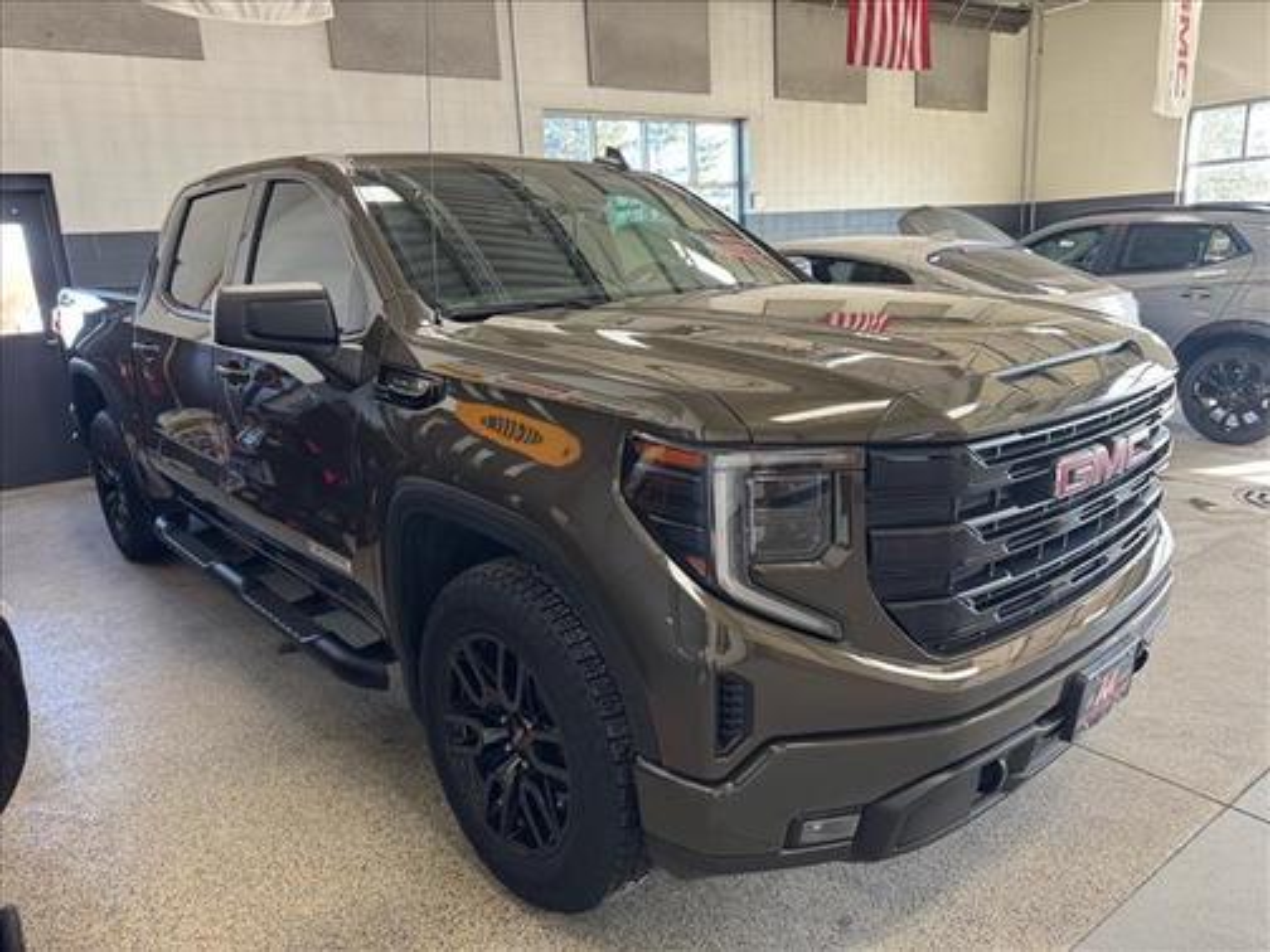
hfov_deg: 71.6
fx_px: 881
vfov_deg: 56.8
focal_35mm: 24
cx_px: 635
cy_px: 476
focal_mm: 6.76
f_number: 1.78
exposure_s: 1/120
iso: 200
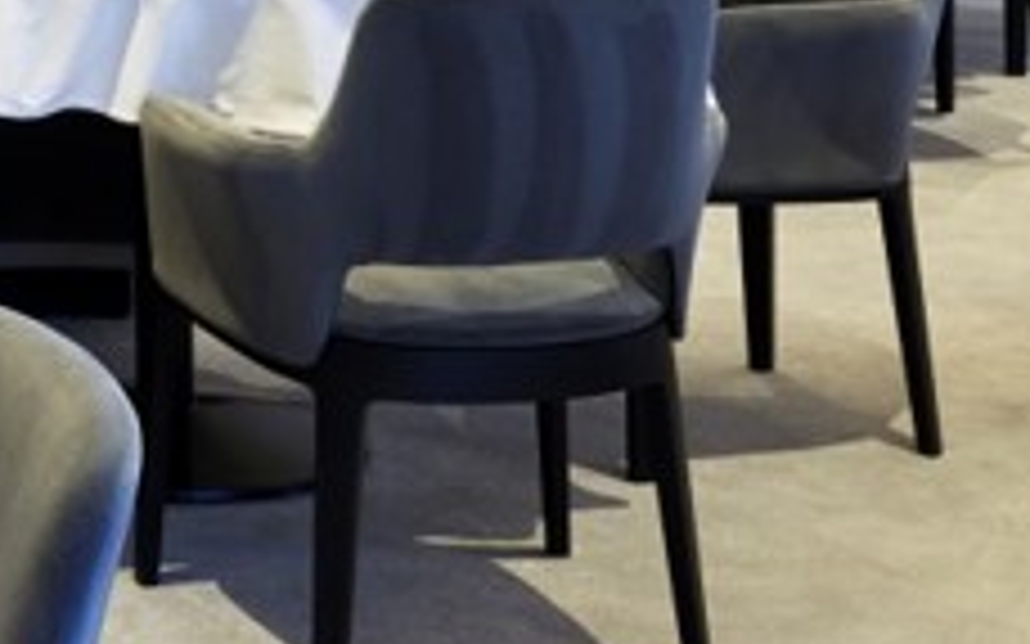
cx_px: -594
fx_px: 3592
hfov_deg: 14.9
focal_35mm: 128
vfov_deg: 9.6
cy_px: -594
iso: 200
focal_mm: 24
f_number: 11
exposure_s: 1/4
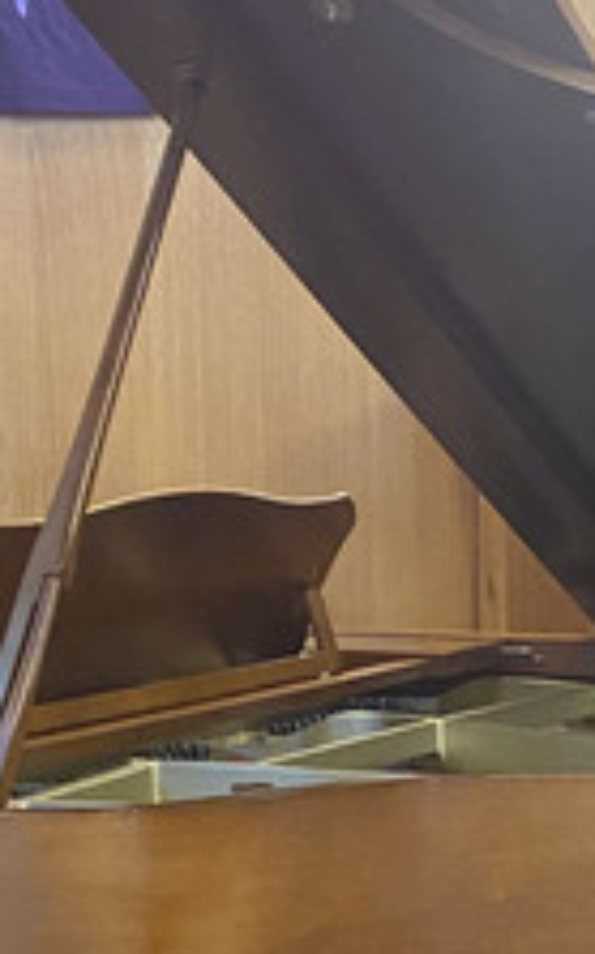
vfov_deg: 21.4
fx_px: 2522
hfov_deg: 13.4
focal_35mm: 97
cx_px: 364
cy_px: 629
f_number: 1.8
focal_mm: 4.25
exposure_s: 1/40
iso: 400
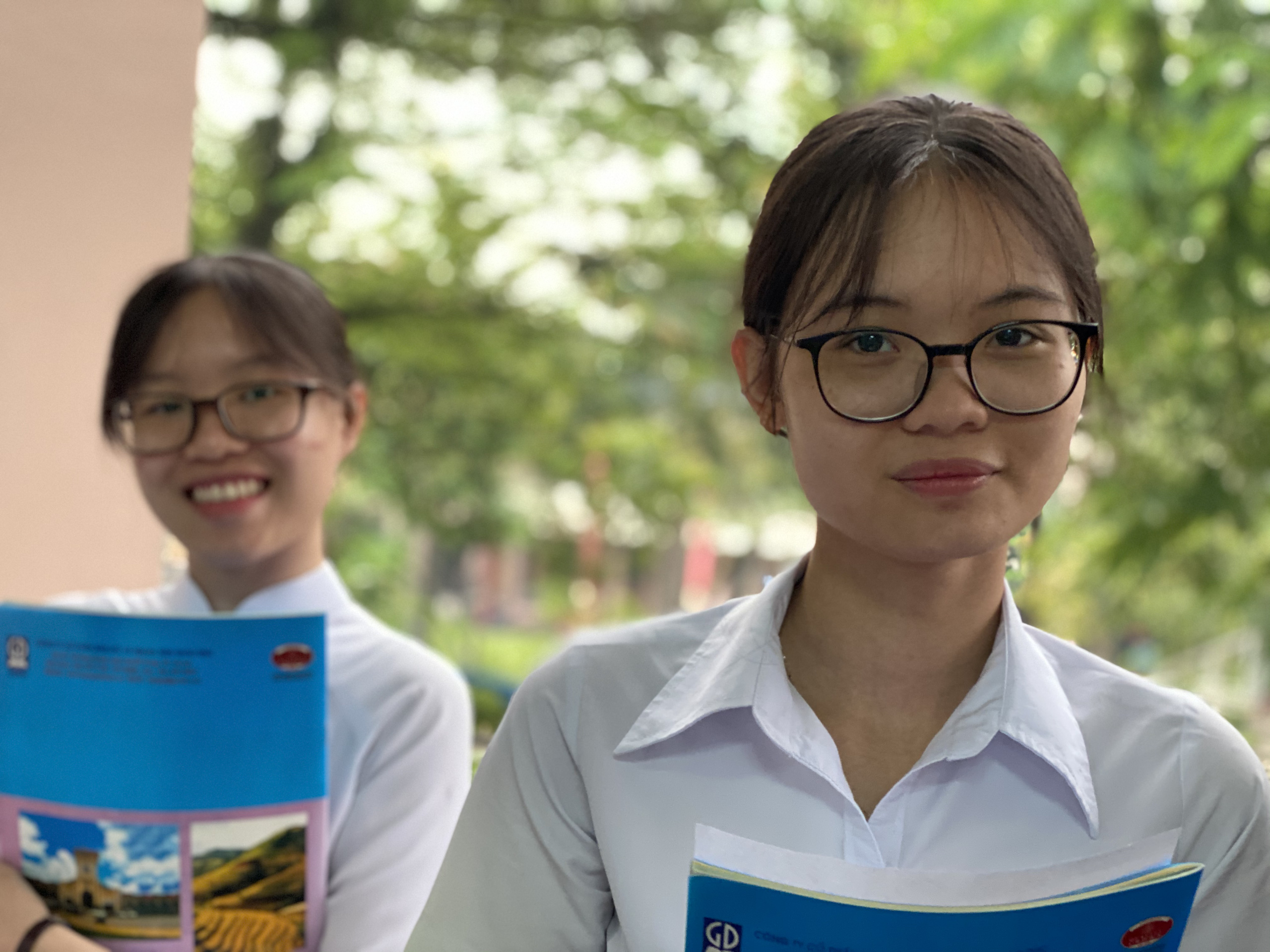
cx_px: 635
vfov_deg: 28.0
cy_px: 476
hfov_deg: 36.8
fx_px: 1908
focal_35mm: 52
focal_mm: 6
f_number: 2
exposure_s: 1/33
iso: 320
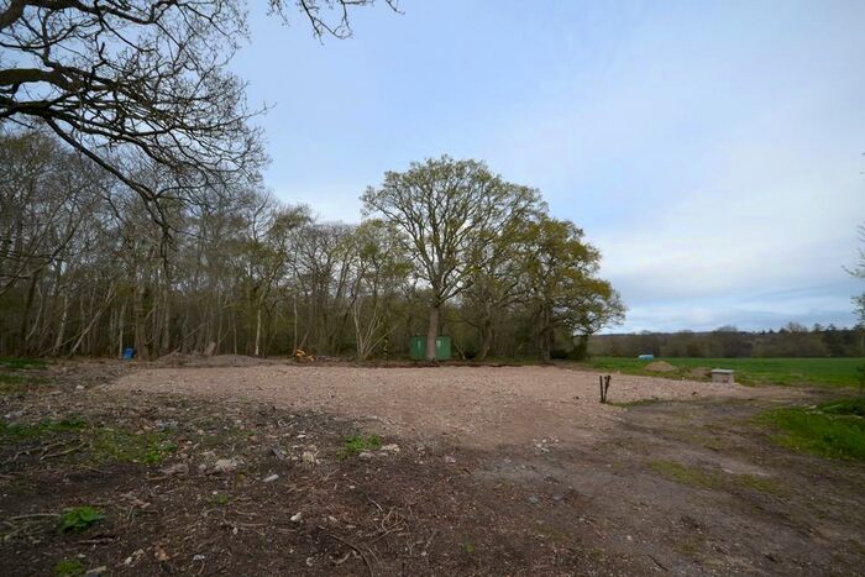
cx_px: 432
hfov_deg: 100.4
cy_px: 288
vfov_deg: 77.4
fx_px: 360
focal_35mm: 15
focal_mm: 10
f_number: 7.1
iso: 100
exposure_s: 1/200
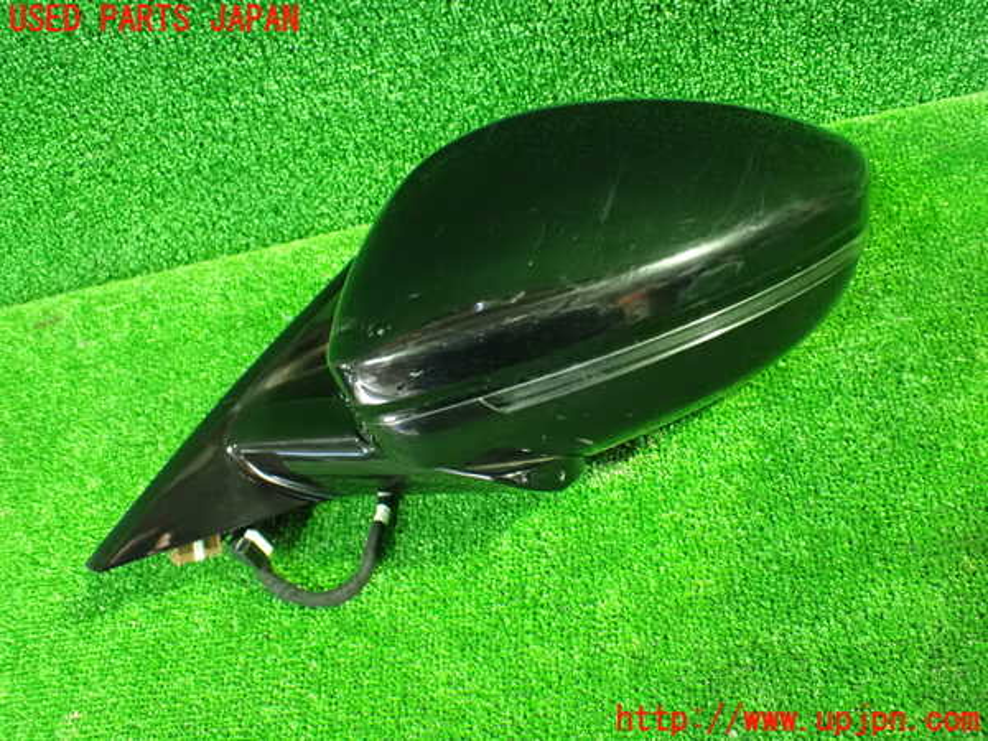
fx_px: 856
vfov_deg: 46.8
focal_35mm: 30
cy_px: 370
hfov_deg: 60.0
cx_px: 494
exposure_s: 1/25
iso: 1600
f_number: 2.3
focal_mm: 5.4
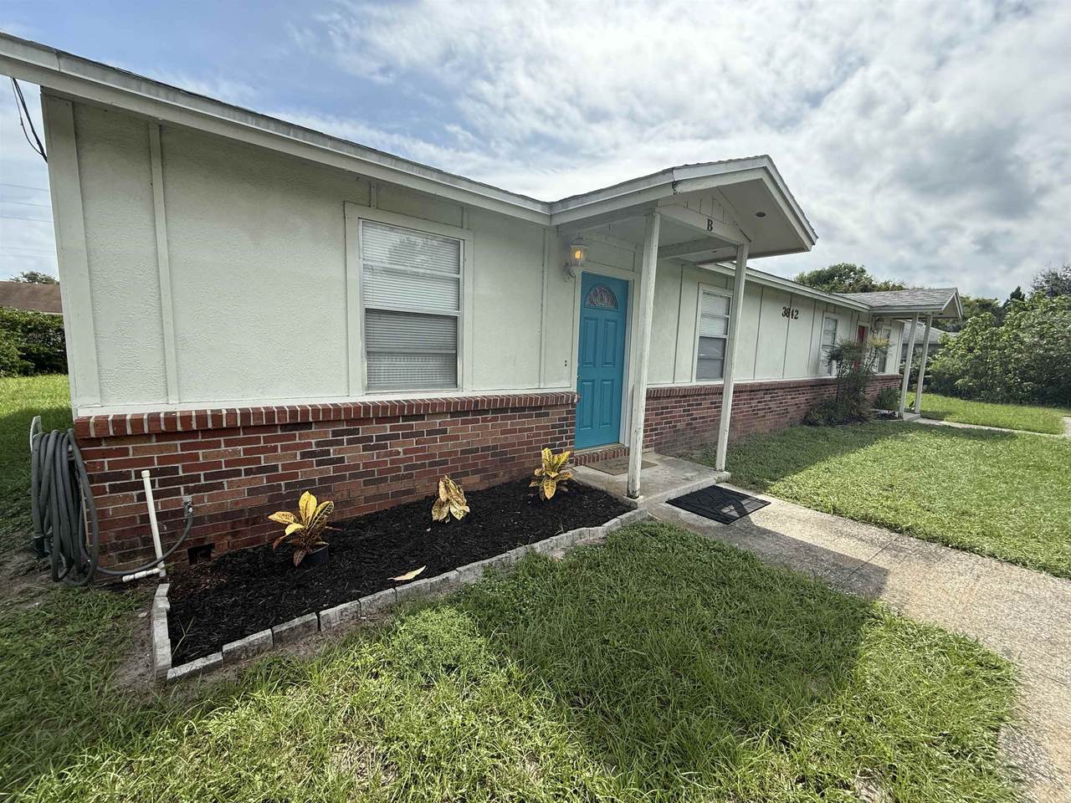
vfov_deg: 85.7
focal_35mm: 14
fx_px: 433
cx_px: 536
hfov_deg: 102.1
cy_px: 402
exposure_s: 1/1613
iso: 64
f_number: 2.2
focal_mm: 2.22
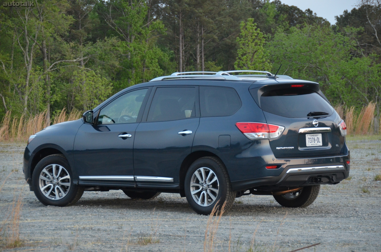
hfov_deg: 14.4
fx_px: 1505
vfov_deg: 9.6
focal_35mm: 142
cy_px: 126
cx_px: 190
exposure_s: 1/30
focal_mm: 95
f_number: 5.3
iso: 1600
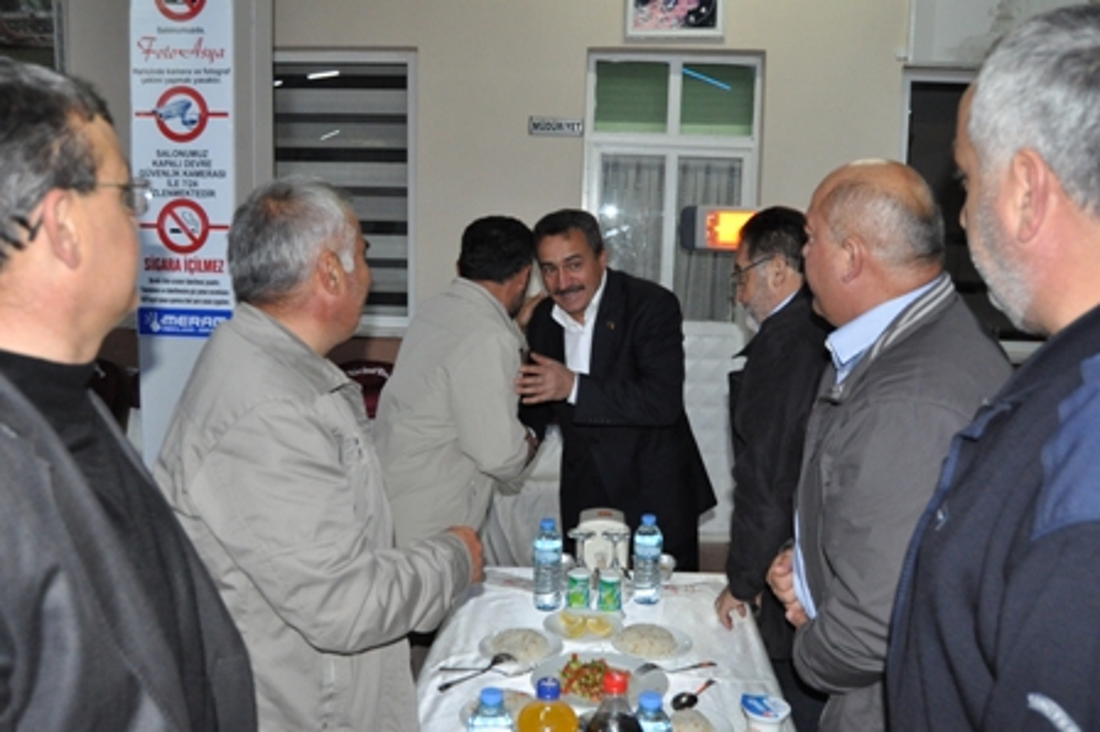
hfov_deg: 57.3
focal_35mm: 33
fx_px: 1008
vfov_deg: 39.9
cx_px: 550
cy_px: 366
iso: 2000
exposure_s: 1/60
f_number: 5
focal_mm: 22
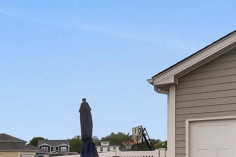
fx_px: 282
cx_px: -77
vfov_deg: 27.8
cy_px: 183
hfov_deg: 32.7
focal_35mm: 43
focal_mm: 16
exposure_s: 1/400
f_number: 11
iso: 800
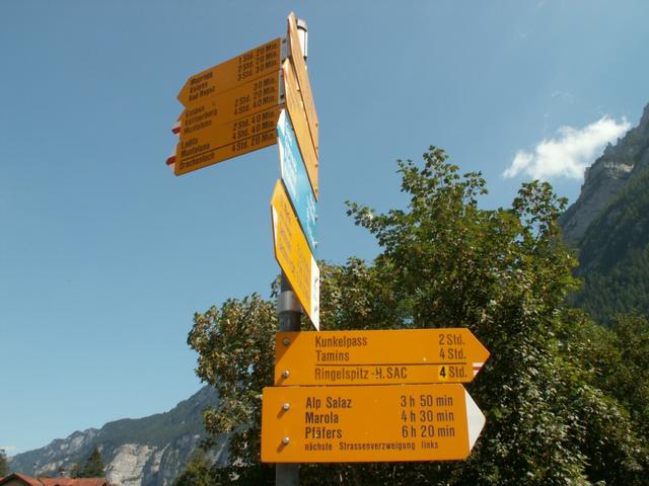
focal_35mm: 35
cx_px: 324
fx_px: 656
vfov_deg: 40.7
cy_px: 243
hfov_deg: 52.6
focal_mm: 5.86
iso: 50
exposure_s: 1/200
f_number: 6.3
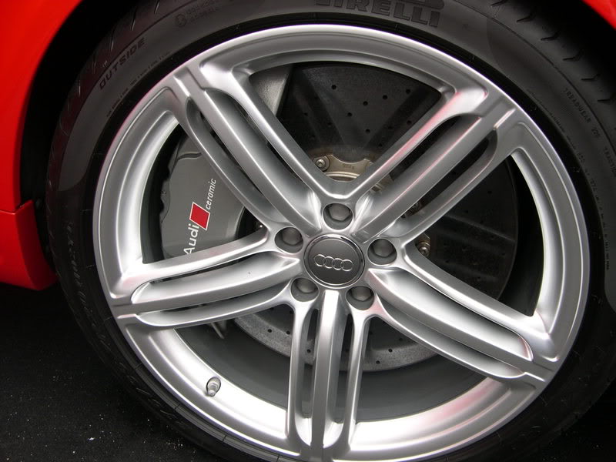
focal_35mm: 38
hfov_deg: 49.0
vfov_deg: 37.7
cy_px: 231
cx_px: 308
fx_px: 676
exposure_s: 1/327
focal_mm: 8
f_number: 2.8
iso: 100
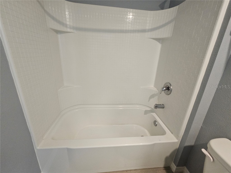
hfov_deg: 106.2
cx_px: 116
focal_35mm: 13
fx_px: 87
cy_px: 86
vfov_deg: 89.9
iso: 400
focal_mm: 2.2
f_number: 2.2
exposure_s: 1/40
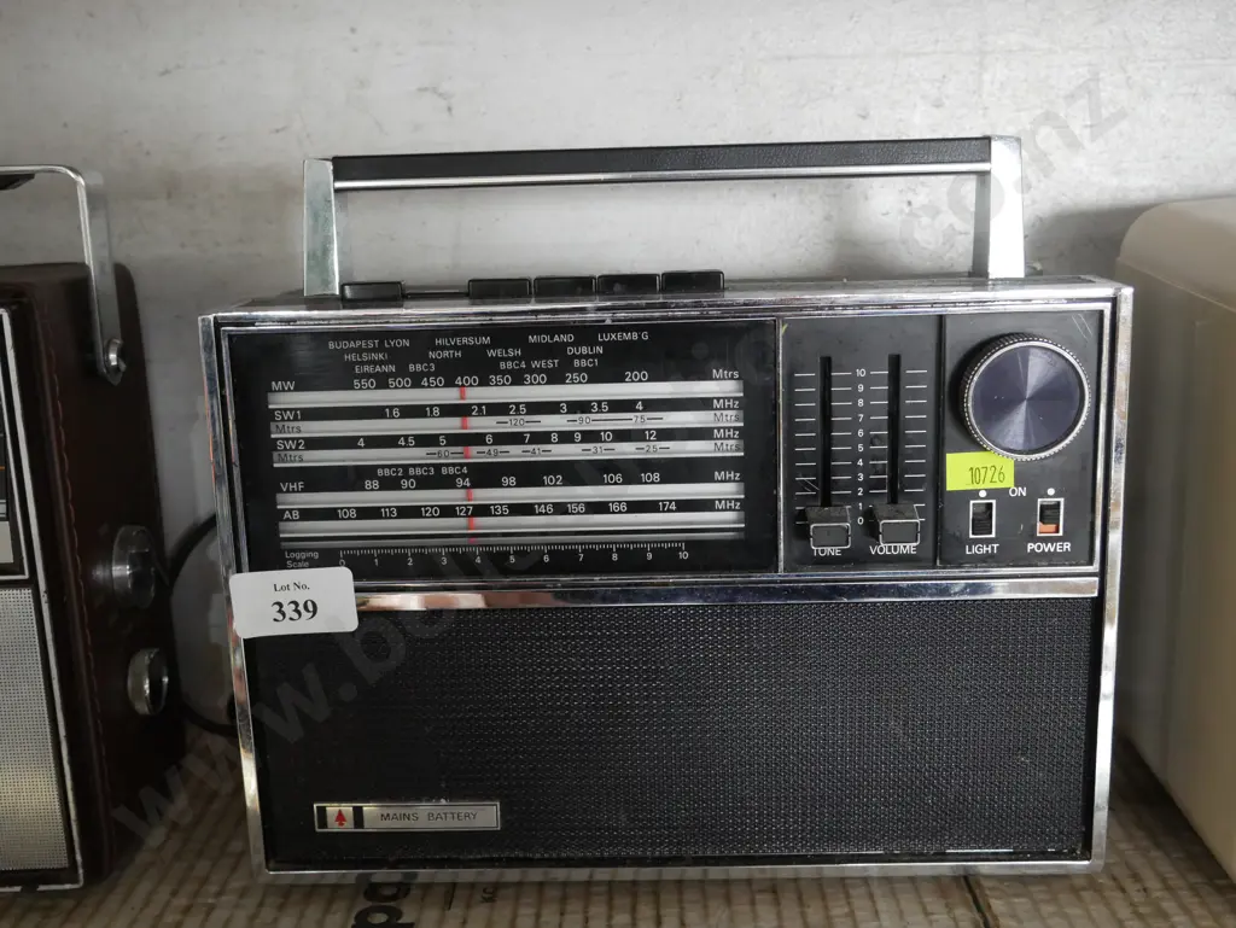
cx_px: 618
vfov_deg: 36.0
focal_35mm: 40
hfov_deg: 46.8
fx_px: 1429
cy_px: 464
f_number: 4.4
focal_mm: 20
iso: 2000
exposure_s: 1/60
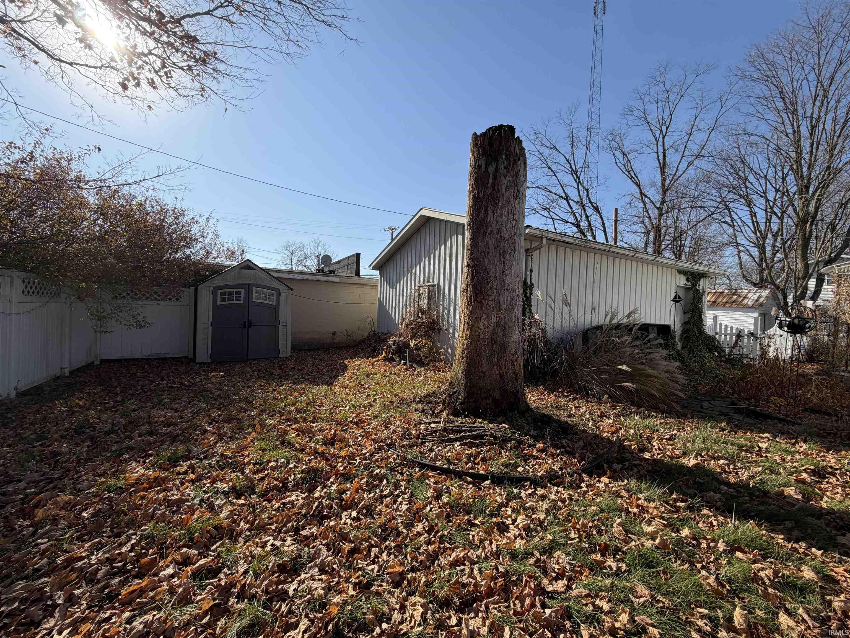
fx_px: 344
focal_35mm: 14
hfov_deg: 102.1
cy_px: 319
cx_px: 425
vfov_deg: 85.7
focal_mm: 2.22
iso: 25
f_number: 2.2
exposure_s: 1/770
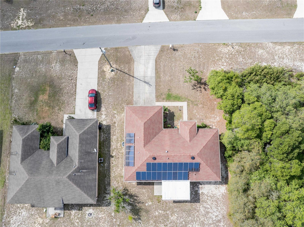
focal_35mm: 24
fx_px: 211
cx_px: 152
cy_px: 114
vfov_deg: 56.7
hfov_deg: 71.6
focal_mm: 12.29
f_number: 2.8
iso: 120
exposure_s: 1/1250
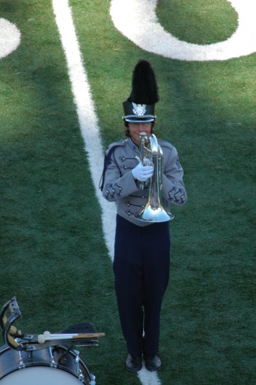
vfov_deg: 3.4
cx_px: 128
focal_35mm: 600
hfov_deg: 2.3
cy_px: 192
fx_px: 6411
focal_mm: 400
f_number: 5.6
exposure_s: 1/200
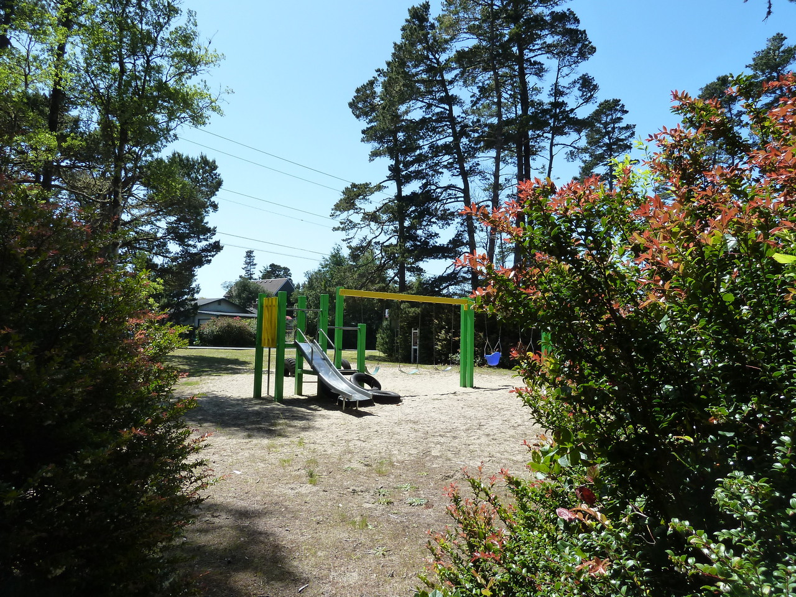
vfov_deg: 54.9
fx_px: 575
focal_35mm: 25
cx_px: 398
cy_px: 298
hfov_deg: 69.4
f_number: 4
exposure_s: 1/400
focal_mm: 4.1
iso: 125
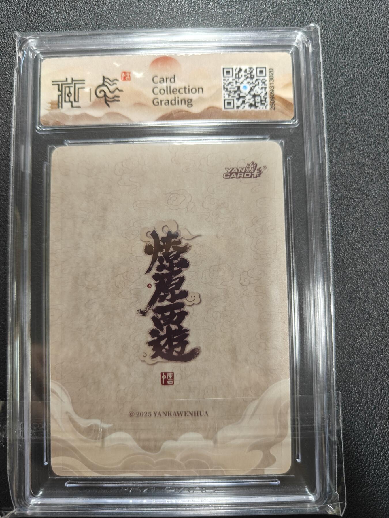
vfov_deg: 71.6
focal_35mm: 24
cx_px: 194
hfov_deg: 56.8
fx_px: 360
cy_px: 259
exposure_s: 1/50
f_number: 1.8
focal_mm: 5.59
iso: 200
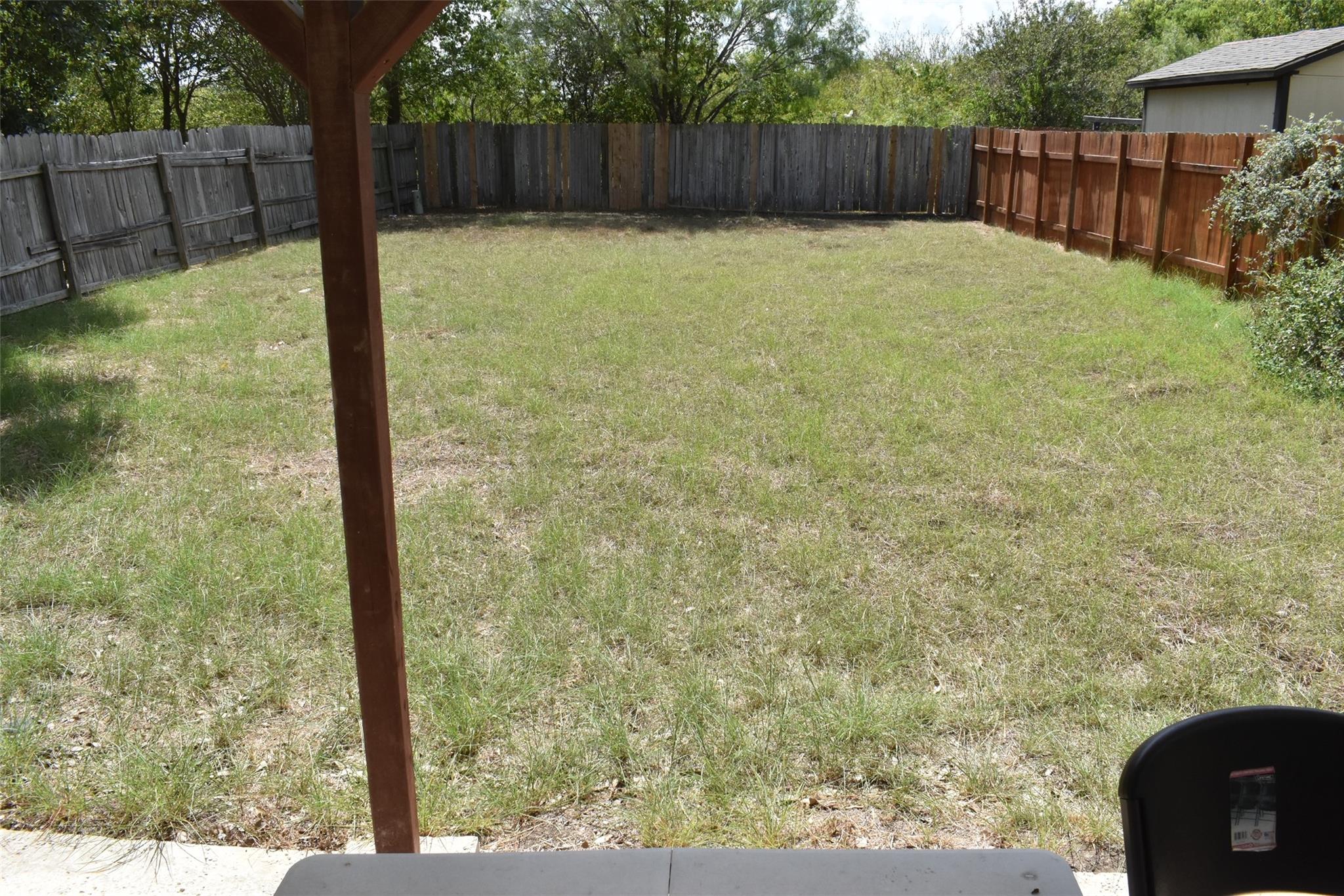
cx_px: 672
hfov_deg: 61.9
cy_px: 448
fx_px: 1120
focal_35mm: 30
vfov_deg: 43.6
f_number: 13
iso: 1000
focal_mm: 20
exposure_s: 1/640
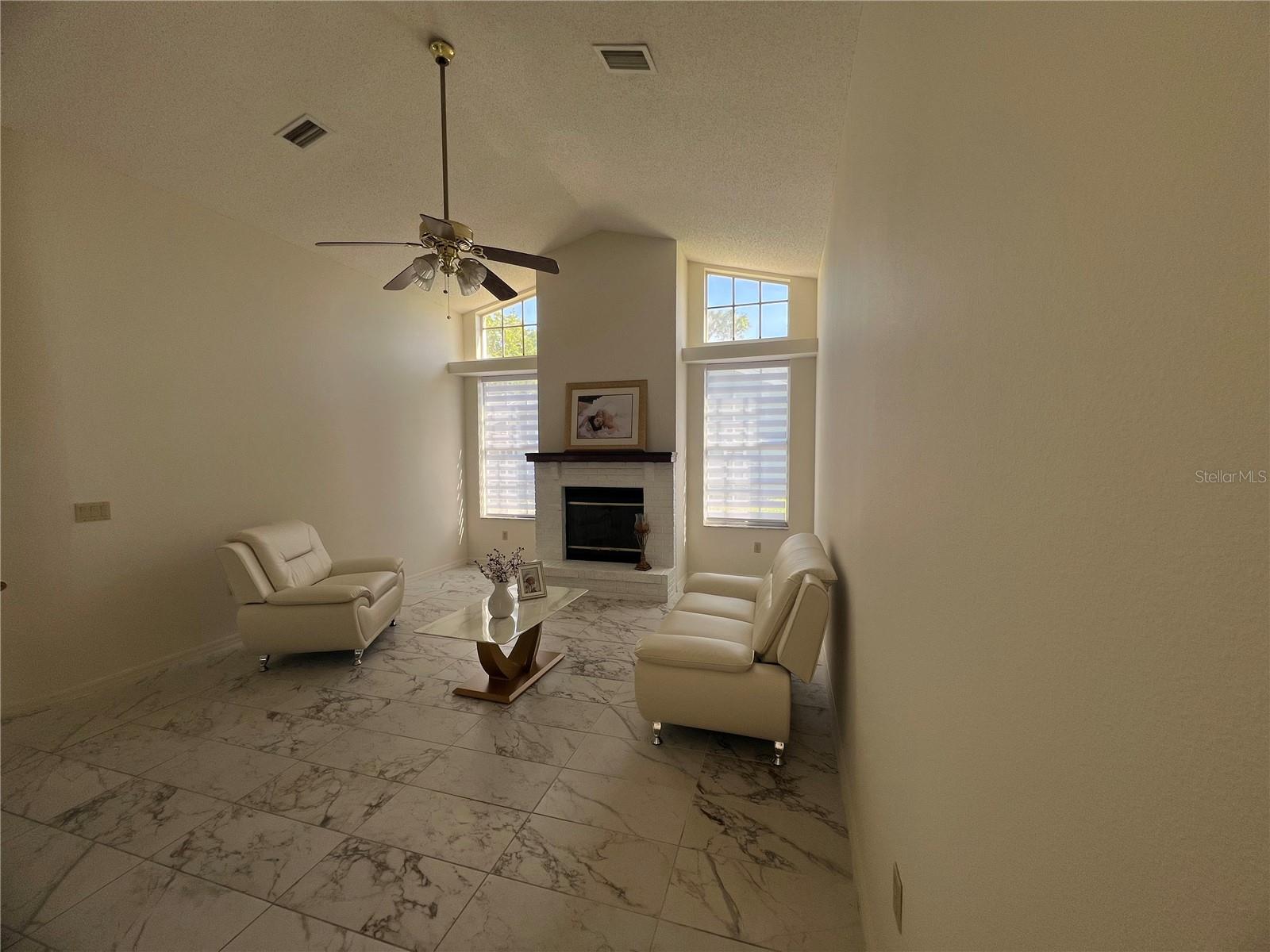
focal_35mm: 13
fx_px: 477
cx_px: 635
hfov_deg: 106.2
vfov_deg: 89.9
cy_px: 476
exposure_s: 1/177
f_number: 1.8
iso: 32
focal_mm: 1.57
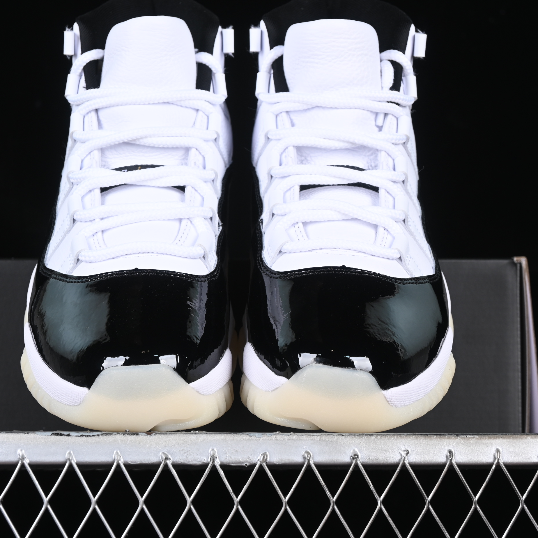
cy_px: 269
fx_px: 1688
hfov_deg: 18.1
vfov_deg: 18.1
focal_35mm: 96
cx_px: 241
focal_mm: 50
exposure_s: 1/80
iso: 160
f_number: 7.1
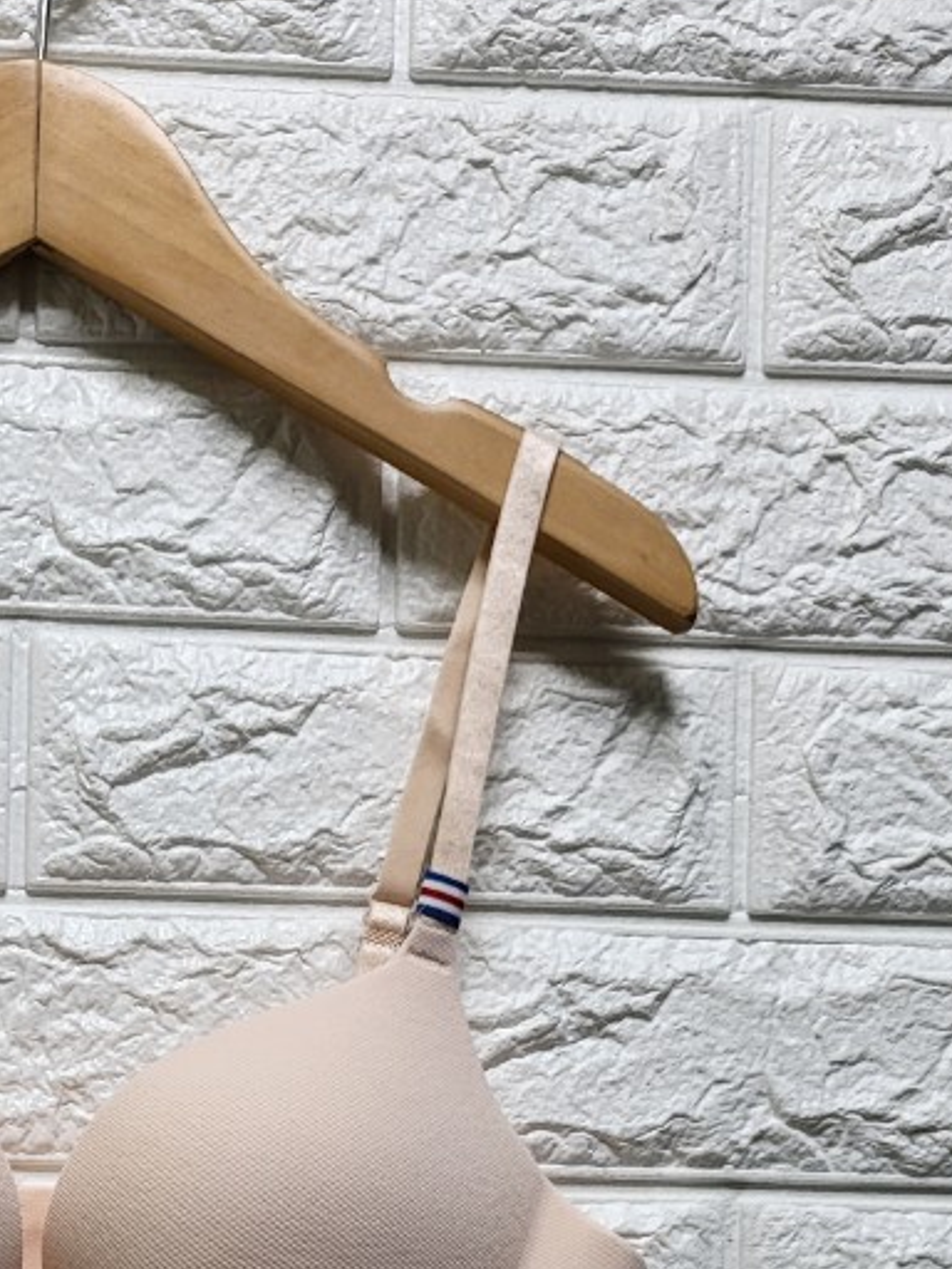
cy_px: 1549
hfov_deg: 21.9
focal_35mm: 65
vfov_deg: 26.3
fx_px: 2383
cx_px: 35
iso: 50
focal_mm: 4.25
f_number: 1.8
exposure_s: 1/141
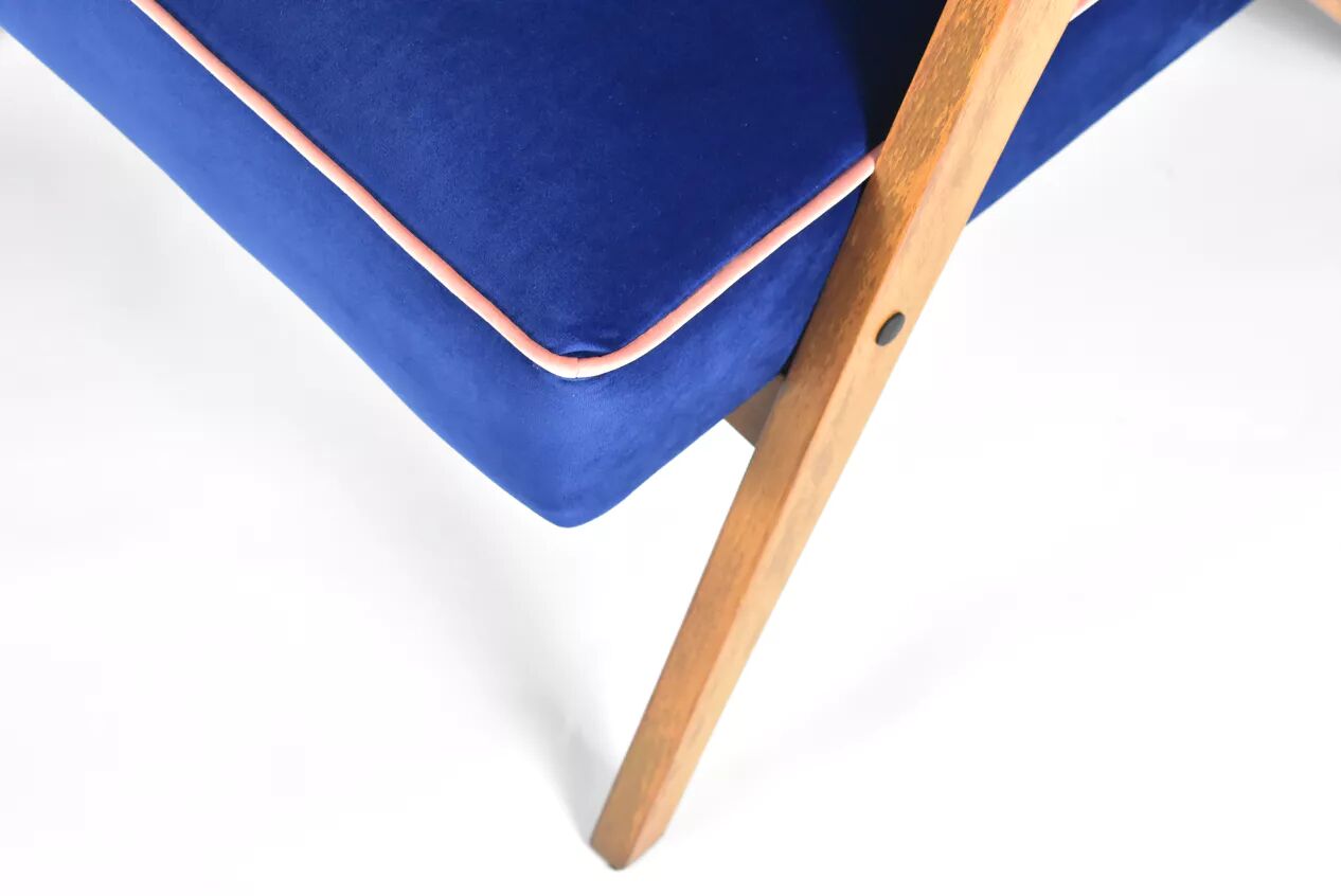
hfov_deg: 24.6
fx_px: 3075
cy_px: 448
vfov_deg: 16.6
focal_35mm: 82
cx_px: 670
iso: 3200
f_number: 5.6
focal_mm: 55
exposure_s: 1/100
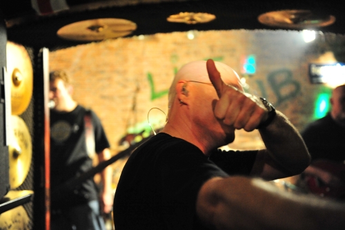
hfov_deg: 43.6
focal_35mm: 45
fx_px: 431
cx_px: 172
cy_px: 115
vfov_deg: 29.8
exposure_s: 1/100
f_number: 2.8
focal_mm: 45
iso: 6400
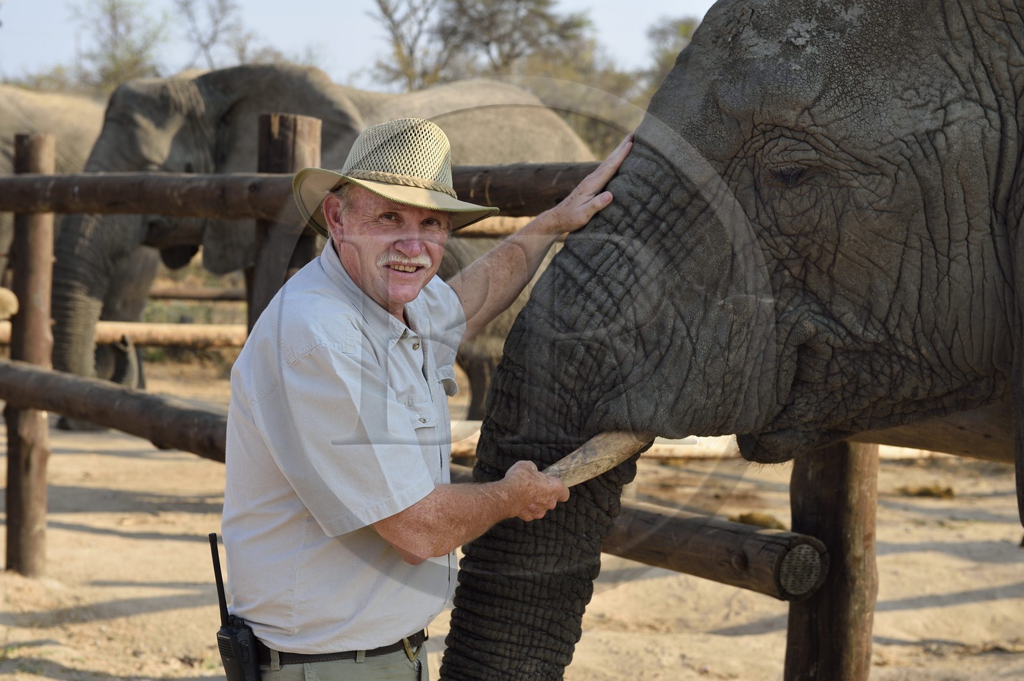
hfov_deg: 28.9
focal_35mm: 70
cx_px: 512
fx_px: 1989
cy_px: 340
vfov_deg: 19.4
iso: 200
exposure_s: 1/320
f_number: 7.1
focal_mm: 70
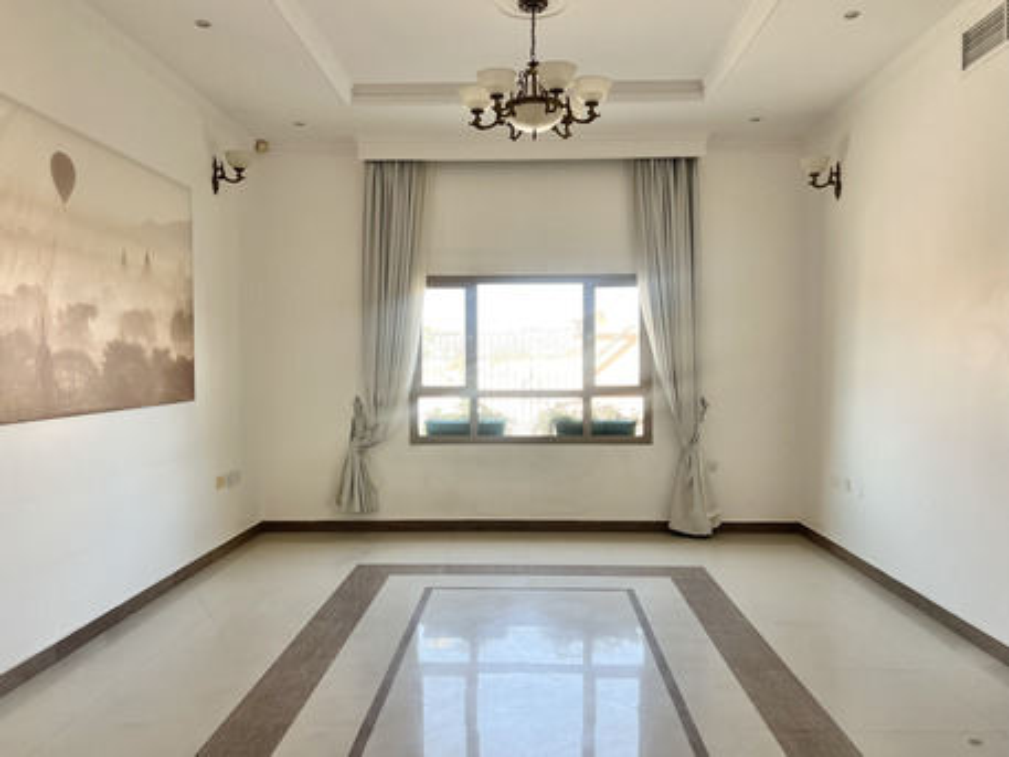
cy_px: 378
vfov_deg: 53.1
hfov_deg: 67.3
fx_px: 758
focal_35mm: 26
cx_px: 504
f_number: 1.5
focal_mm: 5.7
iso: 125
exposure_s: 1/102
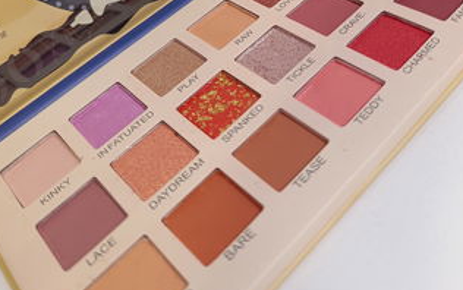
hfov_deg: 48.1
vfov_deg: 28.9
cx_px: 261
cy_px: -14
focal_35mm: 41
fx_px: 518
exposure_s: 1/100
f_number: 1.6
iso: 500
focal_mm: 6.14
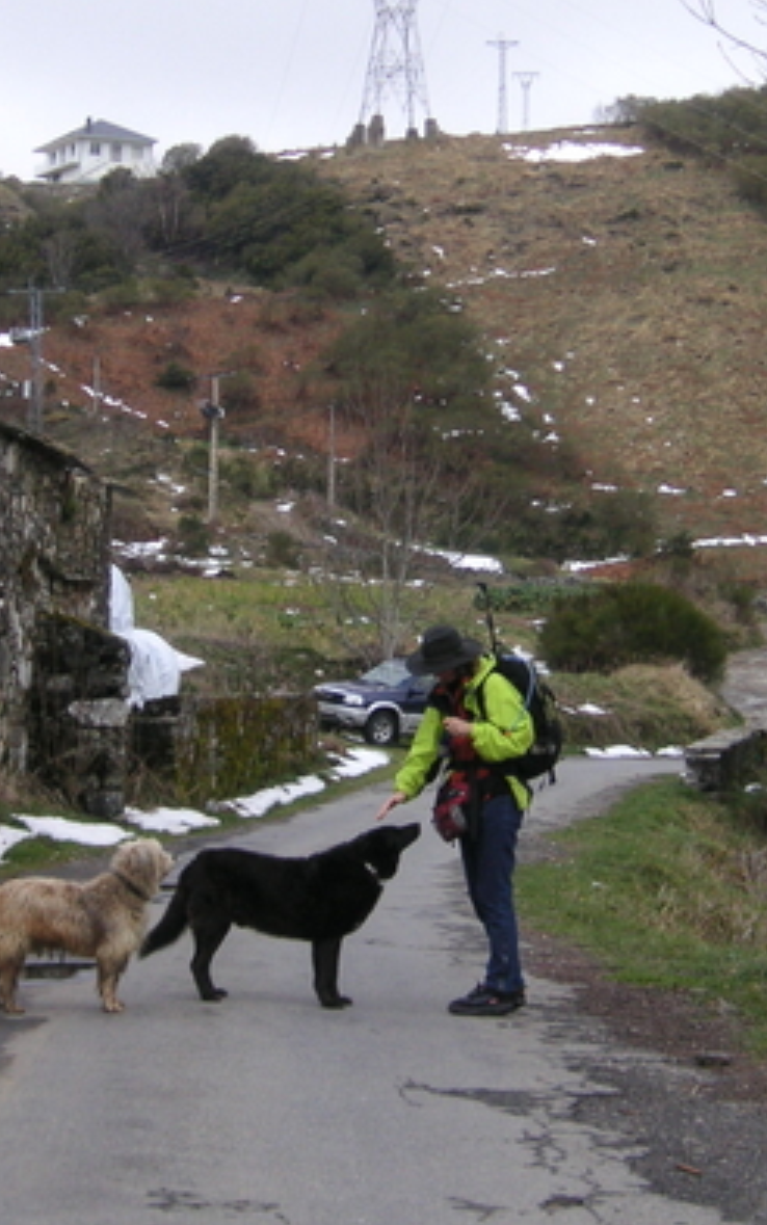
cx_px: 306
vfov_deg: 20.8
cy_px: 542
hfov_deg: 13.1
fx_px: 3341
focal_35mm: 100
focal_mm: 9.6
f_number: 3.7
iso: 50
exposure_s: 1/350
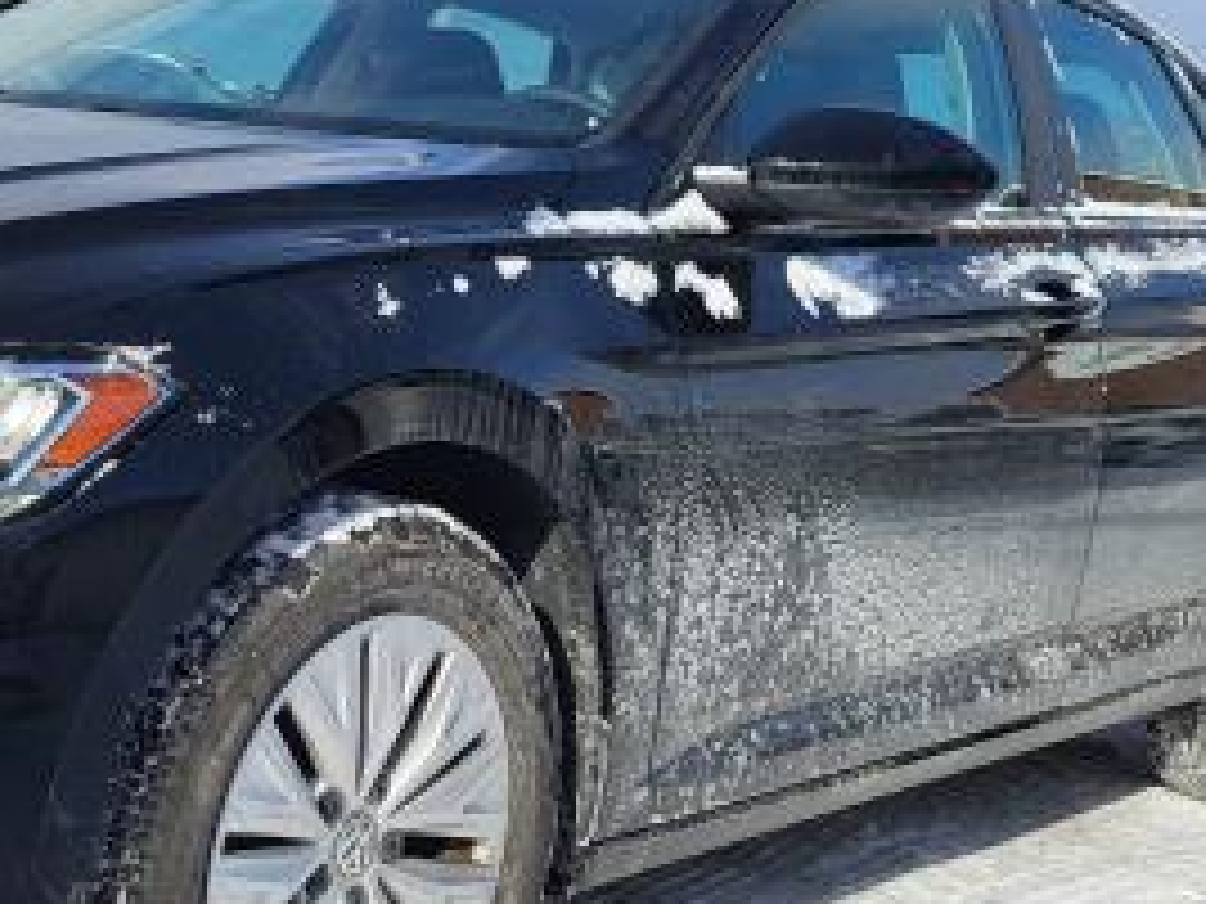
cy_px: 189
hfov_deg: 30.0
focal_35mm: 62
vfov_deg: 23.3
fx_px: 2160
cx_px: 140
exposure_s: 1/3143
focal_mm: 5.4
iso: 40
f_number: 1.8
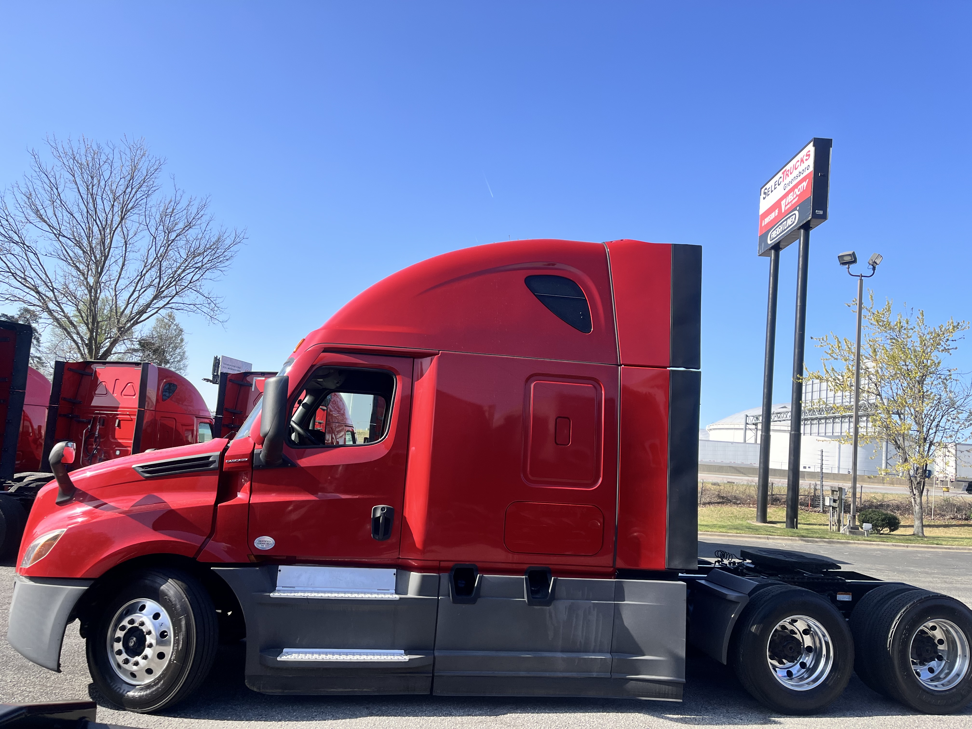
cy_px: 364
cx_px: 486
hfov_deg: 67.3
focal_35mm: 26
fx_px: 730
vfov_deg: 53.1
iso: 50
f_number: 1.6
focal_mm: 5.1
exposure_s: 1/2222
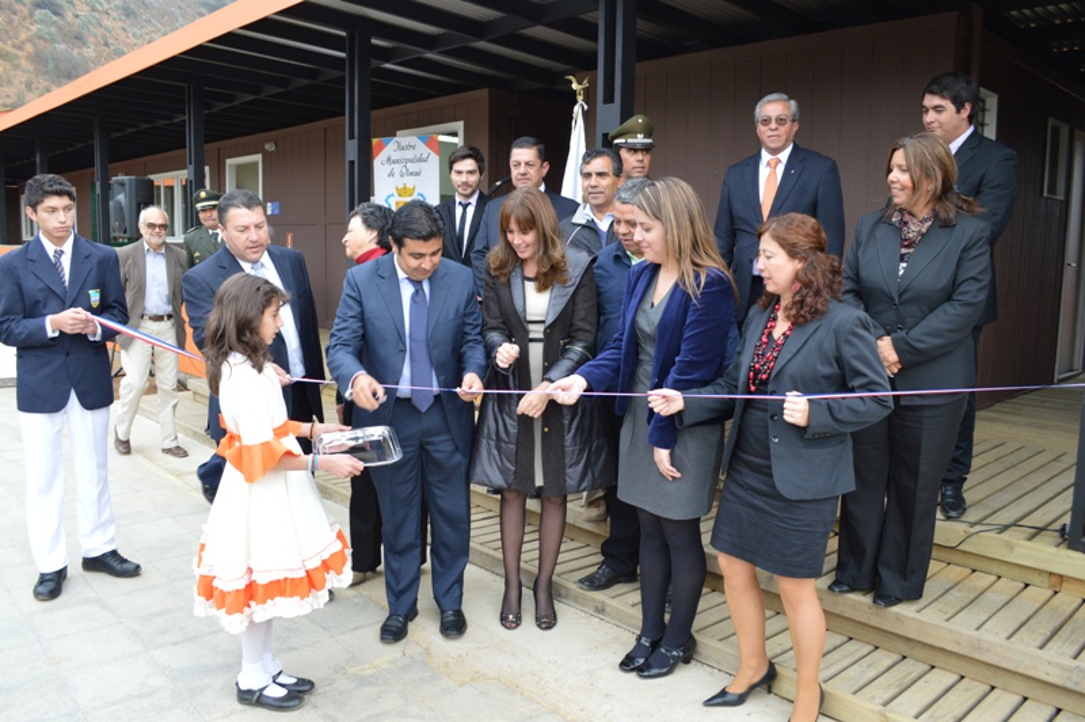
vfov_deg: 47.9
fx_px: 813
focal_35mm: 27
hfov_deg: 67.4
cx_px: 542
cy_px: 361
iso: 360
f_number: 5.6
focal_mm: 18
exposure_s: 1/125
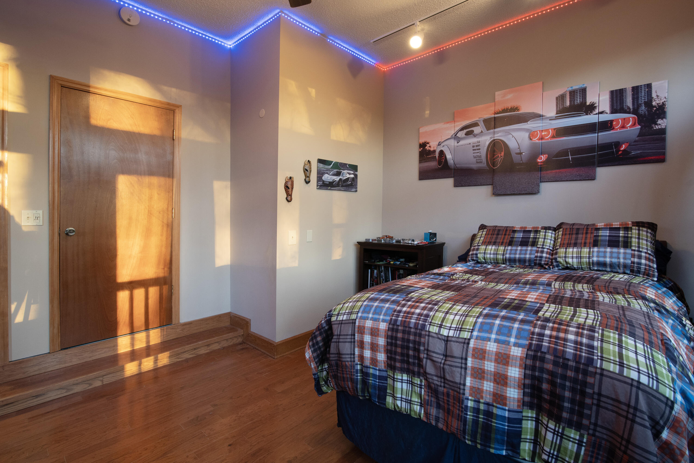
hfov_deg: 96.7
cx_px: 347
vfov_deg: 73.7
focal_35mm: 16
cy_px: 232
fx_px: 308
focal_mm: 16
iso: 1600
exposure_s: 1/15
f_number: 9
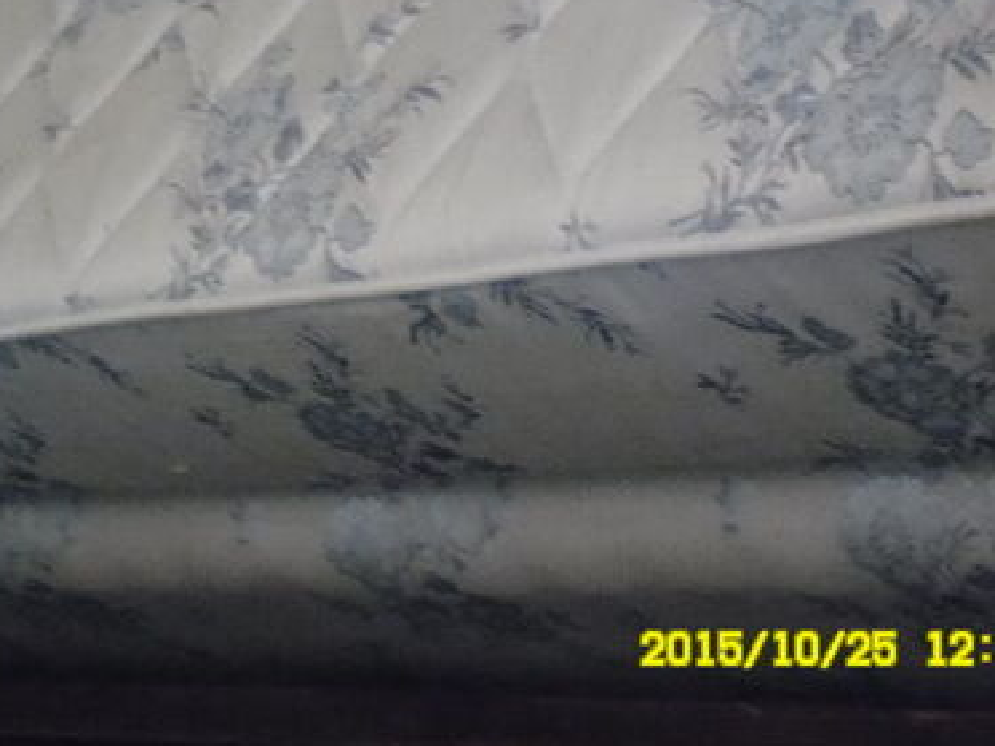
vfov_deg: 13.3
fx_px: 3191
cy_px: 273
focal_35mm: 111
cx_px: 570
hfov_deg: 17.7
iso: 800
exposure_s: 1/15
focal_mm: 15.4
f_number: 4.3
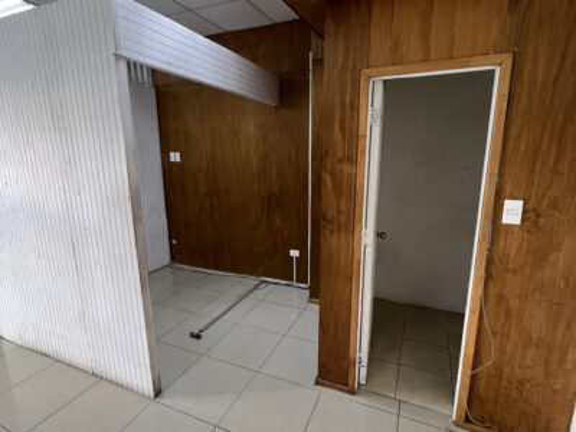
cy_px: 216
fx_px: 216
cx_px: 288
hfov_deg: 106.2
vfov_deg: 89.9
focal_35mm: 13
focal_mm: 1.57
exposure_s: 1/50
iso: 400
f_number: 1.8
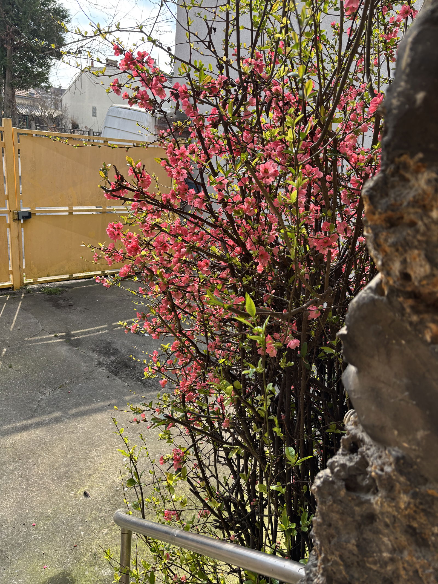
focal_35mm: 26
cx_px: 219
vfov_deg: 67.3
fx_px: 439
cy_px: 292
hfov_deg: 53.1
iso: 50
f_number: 1.6
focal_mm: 5.96
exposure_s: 1/515
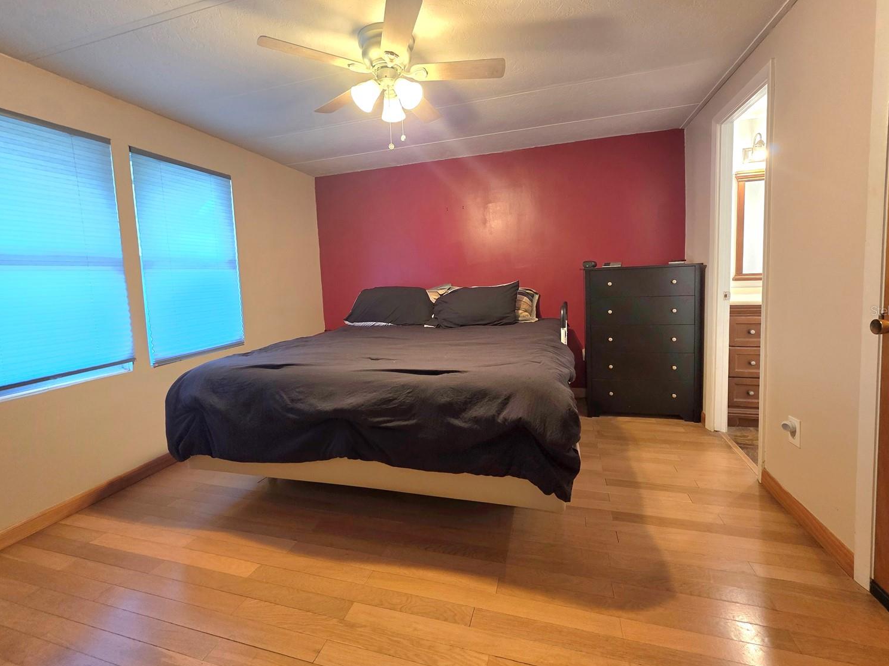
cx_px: 449
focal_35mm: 14
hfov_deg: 102.1
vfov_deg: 85.5
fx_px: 359
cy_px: 310
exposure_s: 1/60.2
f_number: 1.9
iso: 320
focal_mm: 2.2
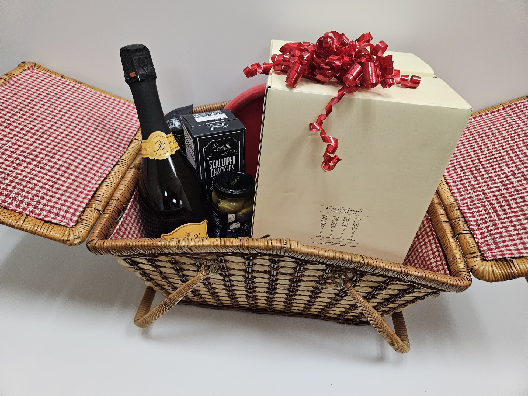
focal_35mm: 23
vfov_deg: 58.9
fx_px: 351
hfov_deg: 73.9
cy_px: 198
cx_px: 264
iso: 500
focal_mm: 5.4
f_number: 1.8
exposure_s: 1/120
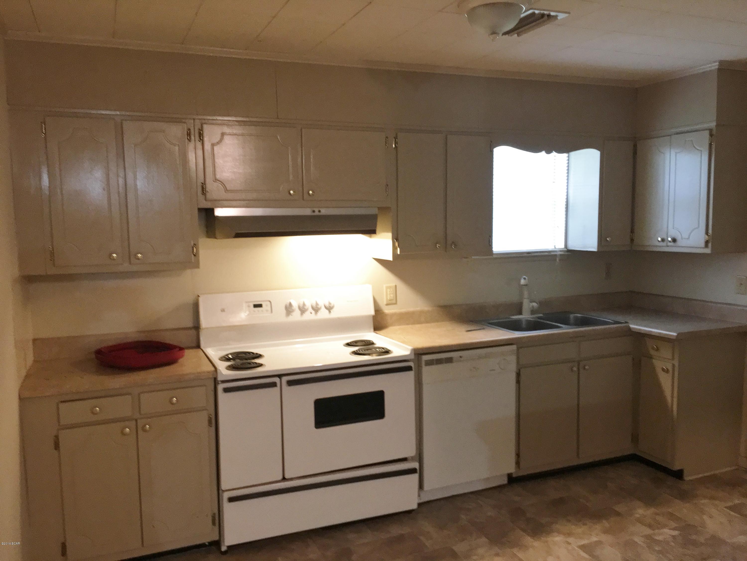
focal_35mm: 29
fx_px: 626
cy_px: 280
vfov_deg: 48.2
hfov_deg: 61.7
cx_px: 374
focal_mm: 4.15
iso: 200
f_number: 2.2
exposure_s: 1/20
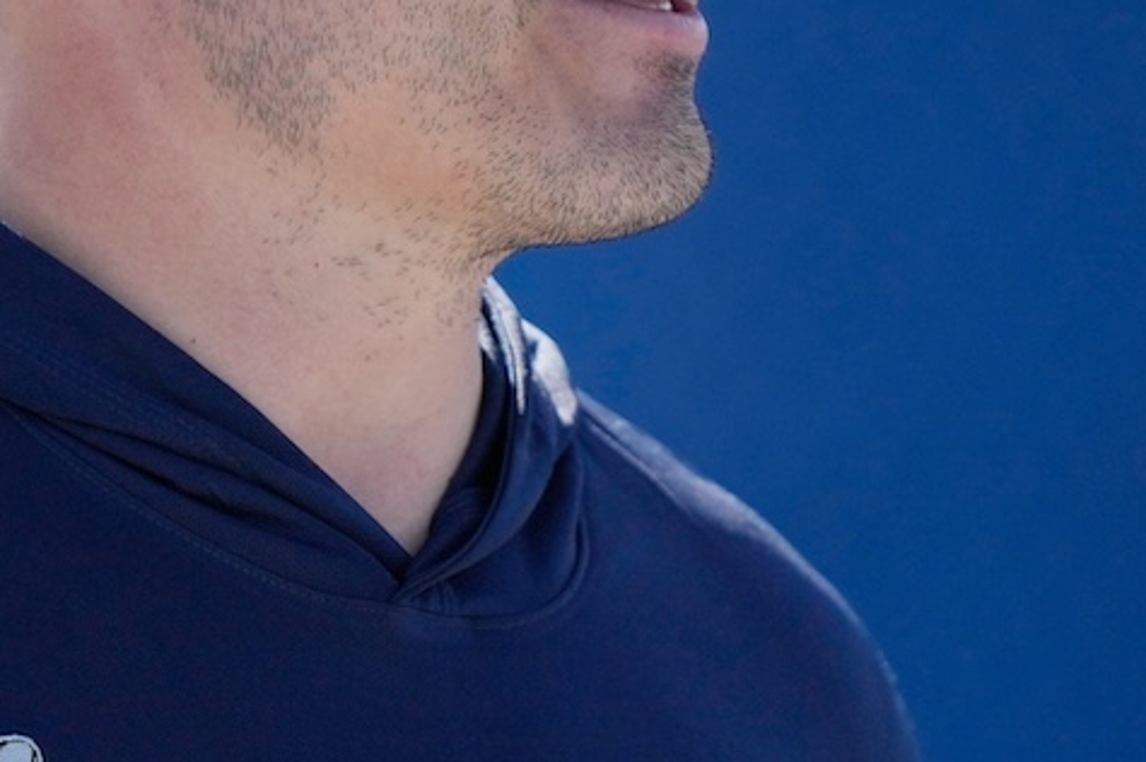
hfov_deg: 1.4
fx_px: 48256
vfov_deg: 0.9
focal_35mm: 1517
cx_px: 135
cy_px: 109
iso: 400
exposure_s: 1/6400
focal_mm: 400
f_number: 2.8
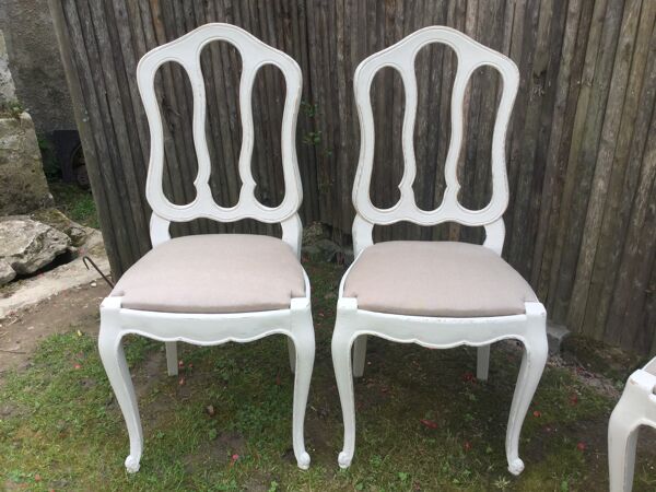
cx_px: 328
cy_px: 246
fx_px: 587
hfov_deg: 58.4
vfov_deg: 45.4
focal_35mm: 31
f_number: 2.4
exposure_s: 1/192
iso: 25
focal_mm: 3.3
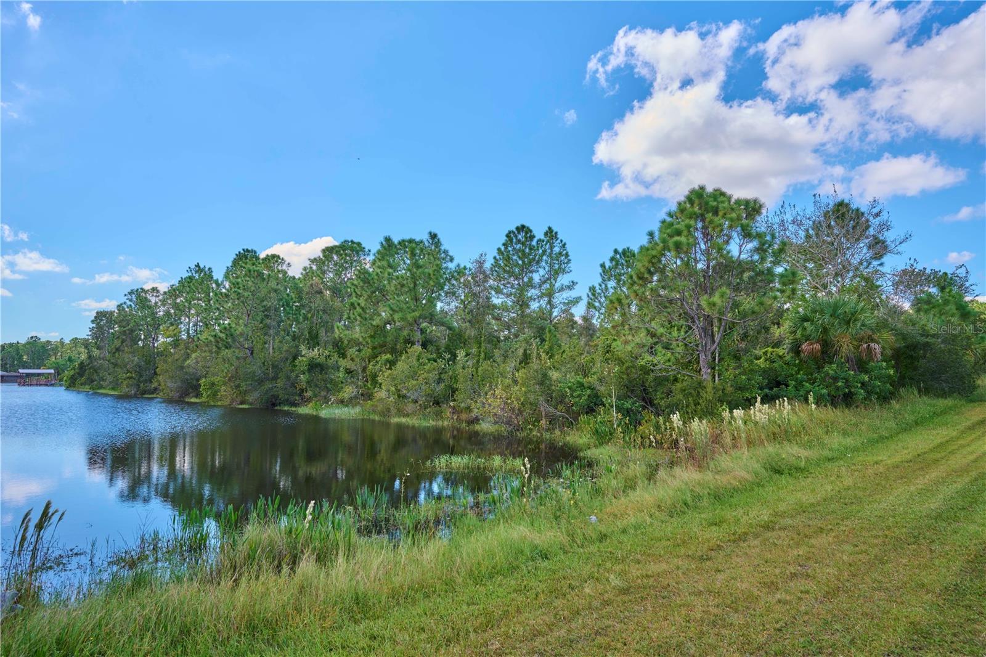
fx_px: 575
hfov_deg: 81.2
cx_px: 493
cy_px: 328
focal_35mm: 21
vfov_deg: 59.5
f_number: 8
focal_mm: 21
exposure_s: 1/125
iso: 100
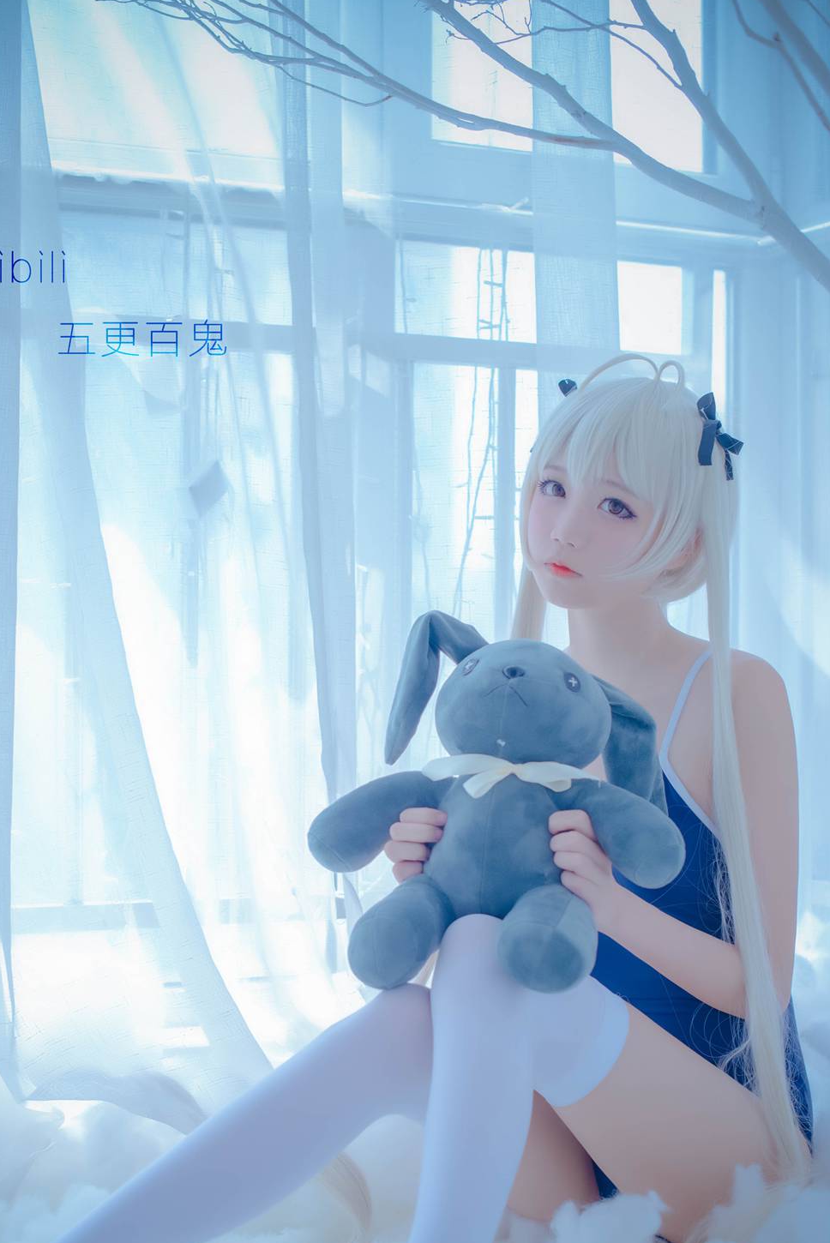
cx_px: 358
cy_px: 764
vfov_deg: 32.2
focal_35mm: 62
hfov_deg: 21.9
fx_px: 2142
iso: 80
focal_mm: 50
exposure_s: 1/160
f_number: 3.2
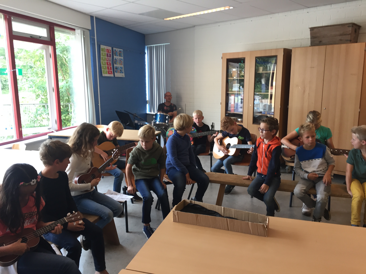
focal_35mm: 29
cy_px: 137
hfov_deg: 61.7
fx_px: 307
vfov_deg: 48.2
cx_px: 183
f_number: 2.2
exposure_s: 1/33
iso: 32
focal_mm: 4.15
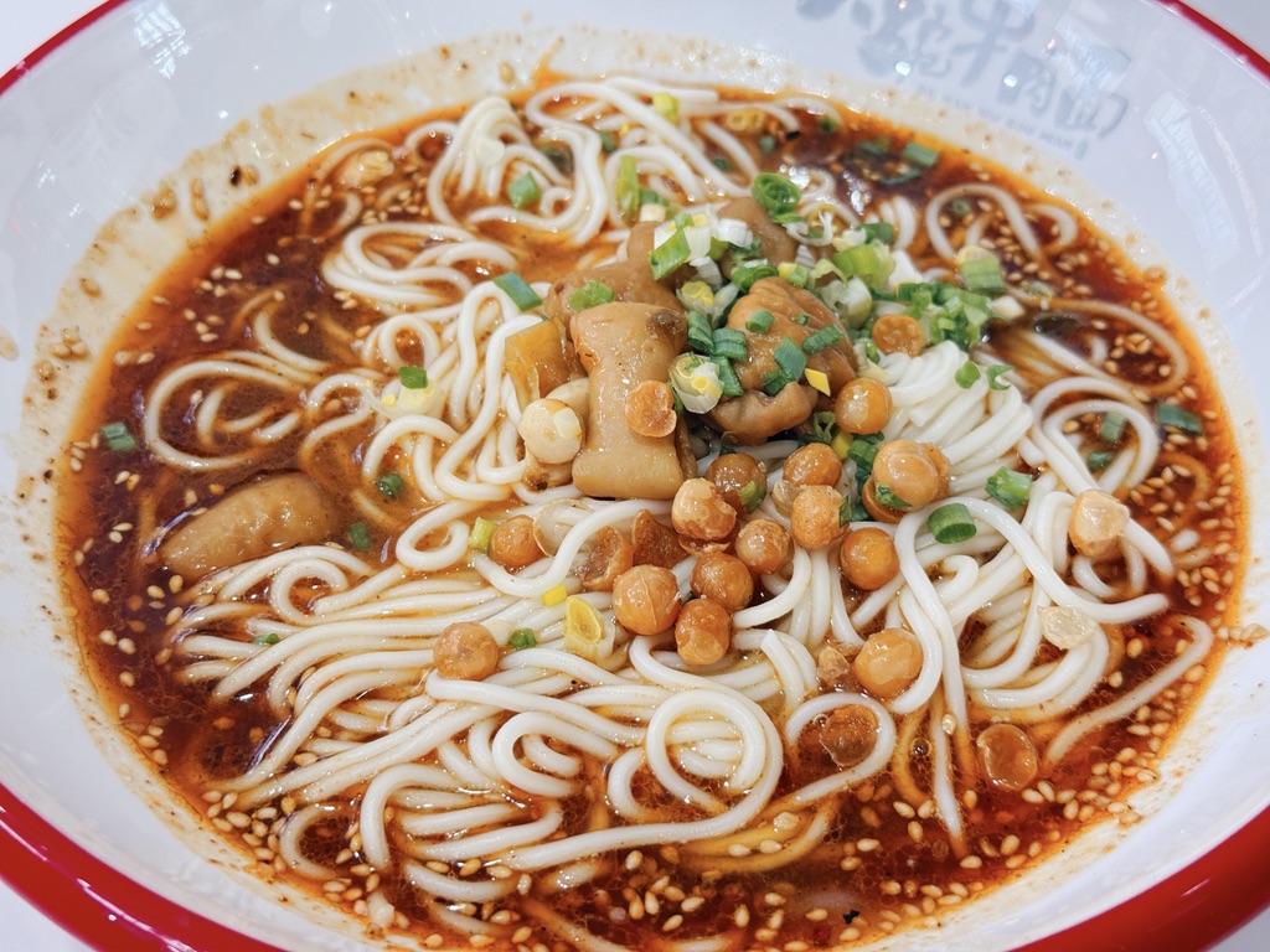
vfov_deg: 30.3
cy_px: 476
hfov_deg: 39.7
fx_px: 1761
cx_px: 635
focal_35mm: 48
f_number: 1.78
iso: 160
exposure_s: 1/50
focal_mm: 6.76
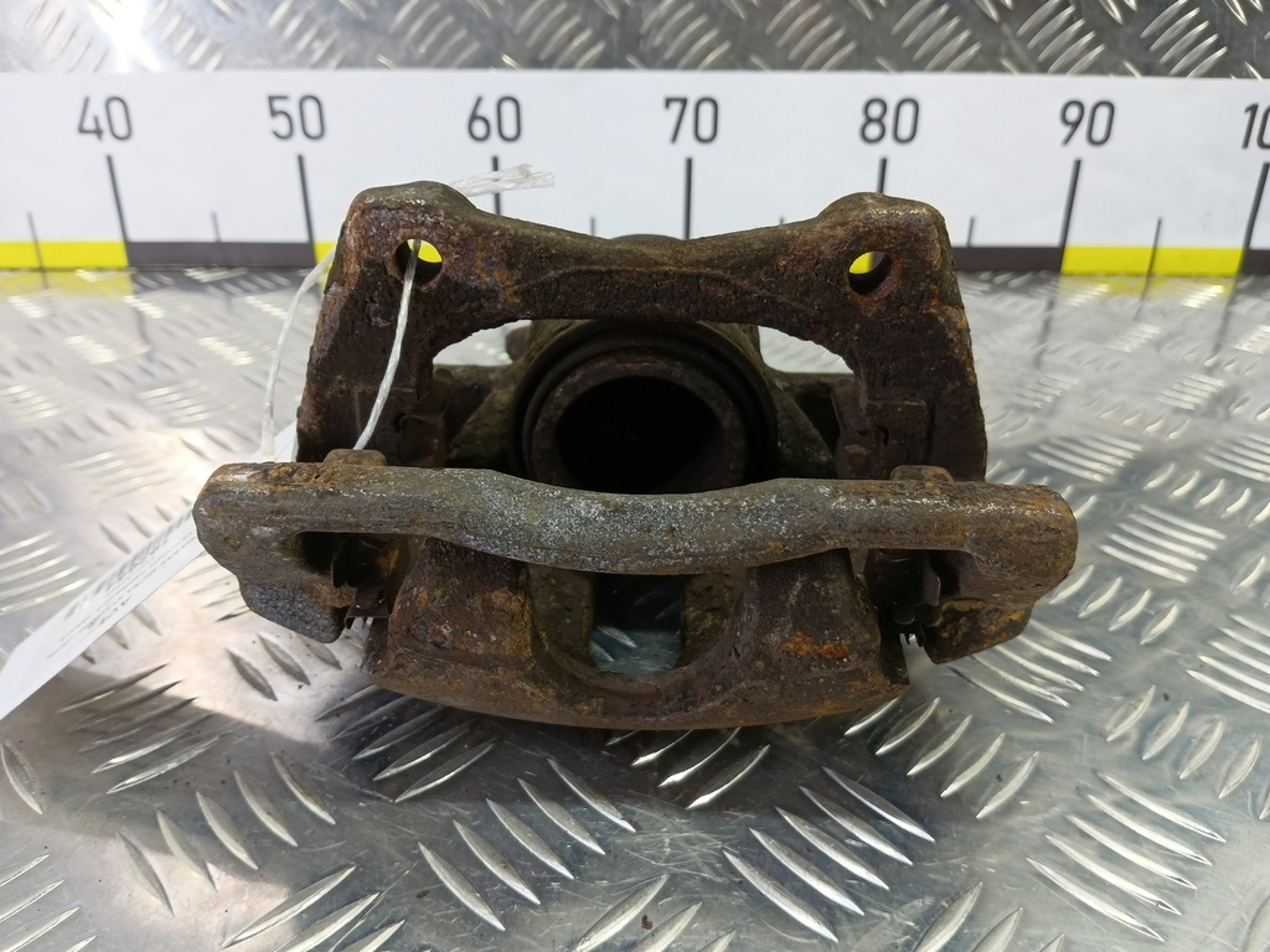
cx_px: 635
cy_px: 476
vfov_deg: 58.9
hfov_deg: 73.9
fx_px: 844
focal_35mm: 23
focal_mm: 4.11
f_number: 1.6
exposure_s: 1/50
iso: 172
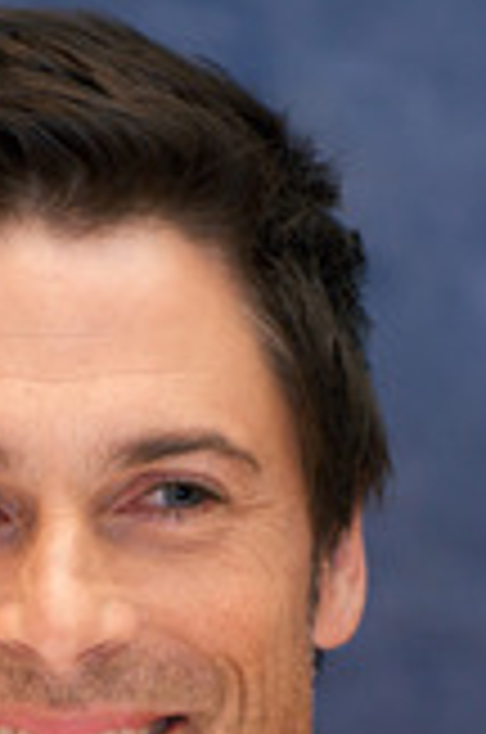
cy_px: 711
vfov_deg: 6.2
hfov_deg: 4.1
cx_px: 169
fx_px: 6751
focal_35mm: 332
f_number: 5.6
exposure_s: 1/60
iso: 2000
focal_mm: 135
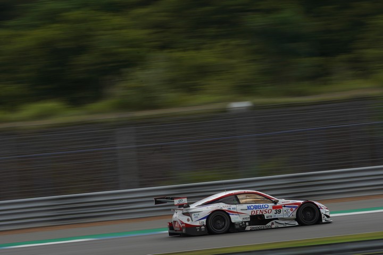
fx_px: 5319
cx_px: 192
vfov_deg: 2.7
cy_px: 128
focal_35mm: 500
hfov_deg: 4.1
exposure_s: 1/125
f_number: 18
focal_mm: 500
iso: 200
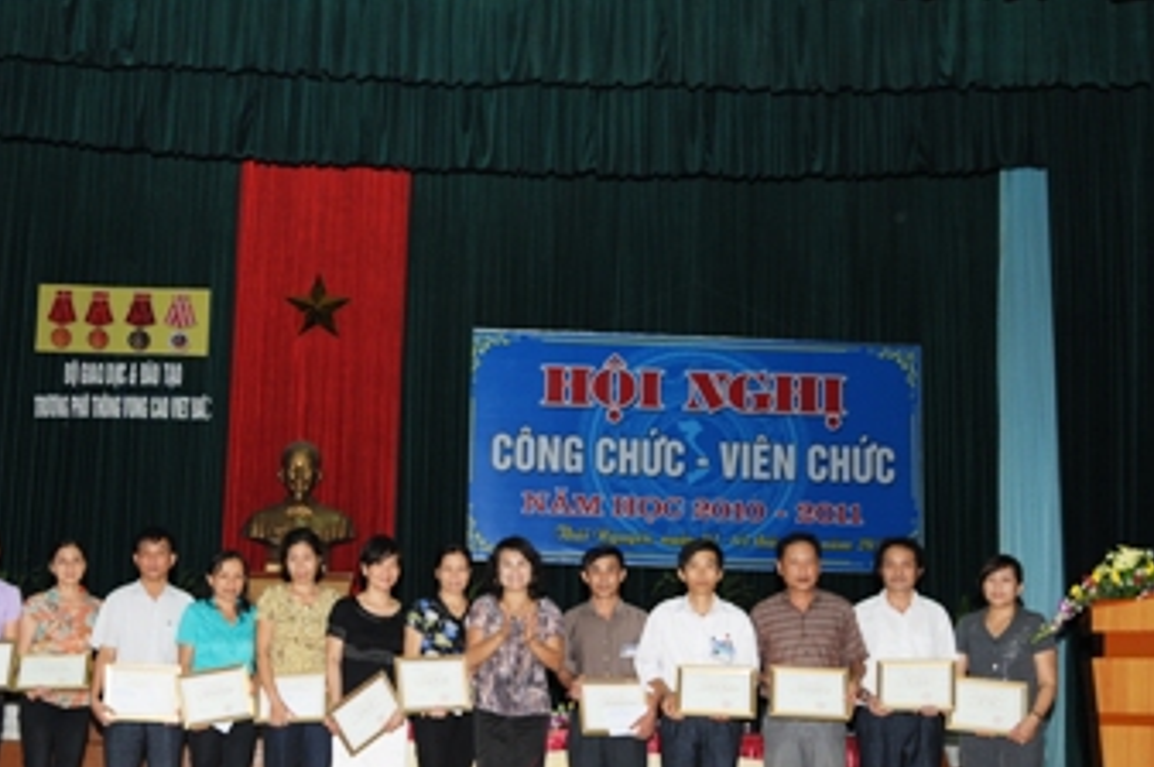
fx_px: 1537
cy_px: 507
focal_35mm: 48
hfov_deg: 40.7
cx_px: 389
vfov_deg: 27.9
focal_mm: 24
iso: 400
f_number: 5.6
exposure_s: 1/60
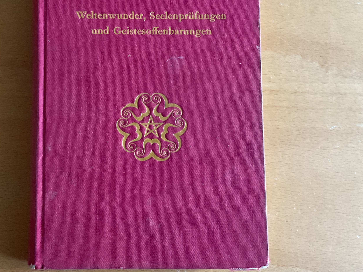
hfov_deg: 39.8
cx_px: 113
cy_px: 108
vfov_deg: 30.8
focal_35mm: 47
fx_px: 493
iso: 200
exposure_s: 1/40
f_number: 1.8
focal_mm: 3
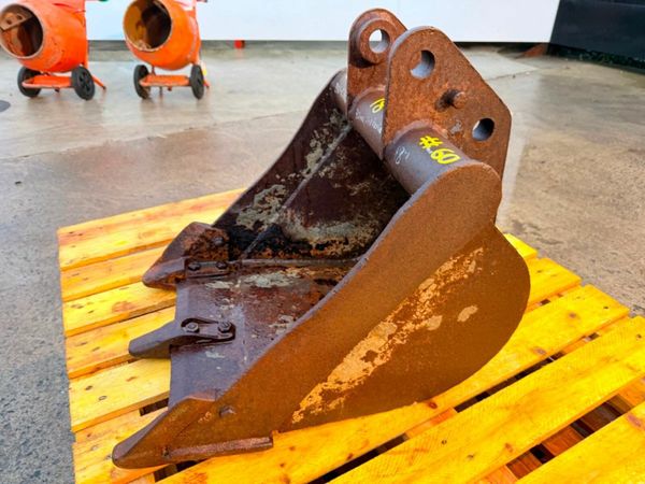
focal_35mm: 24
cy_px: 242
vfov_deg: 56.8
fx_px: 447
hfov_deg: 71.6
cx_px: 322
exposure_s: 1/50
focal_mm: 6.76
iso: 400
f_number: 1.78
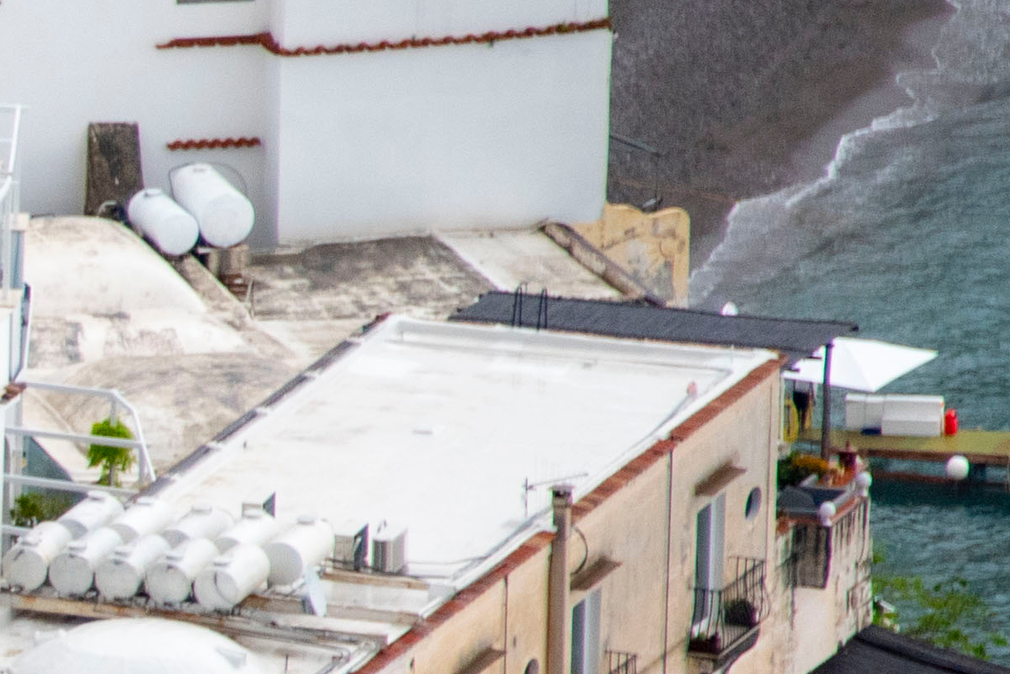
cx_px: -1336
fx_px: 29351
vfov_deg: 1.3
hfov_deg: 2.0
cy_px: 712
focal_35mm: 1046
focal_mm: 210
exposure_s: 1/400
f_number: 5.6
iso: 500
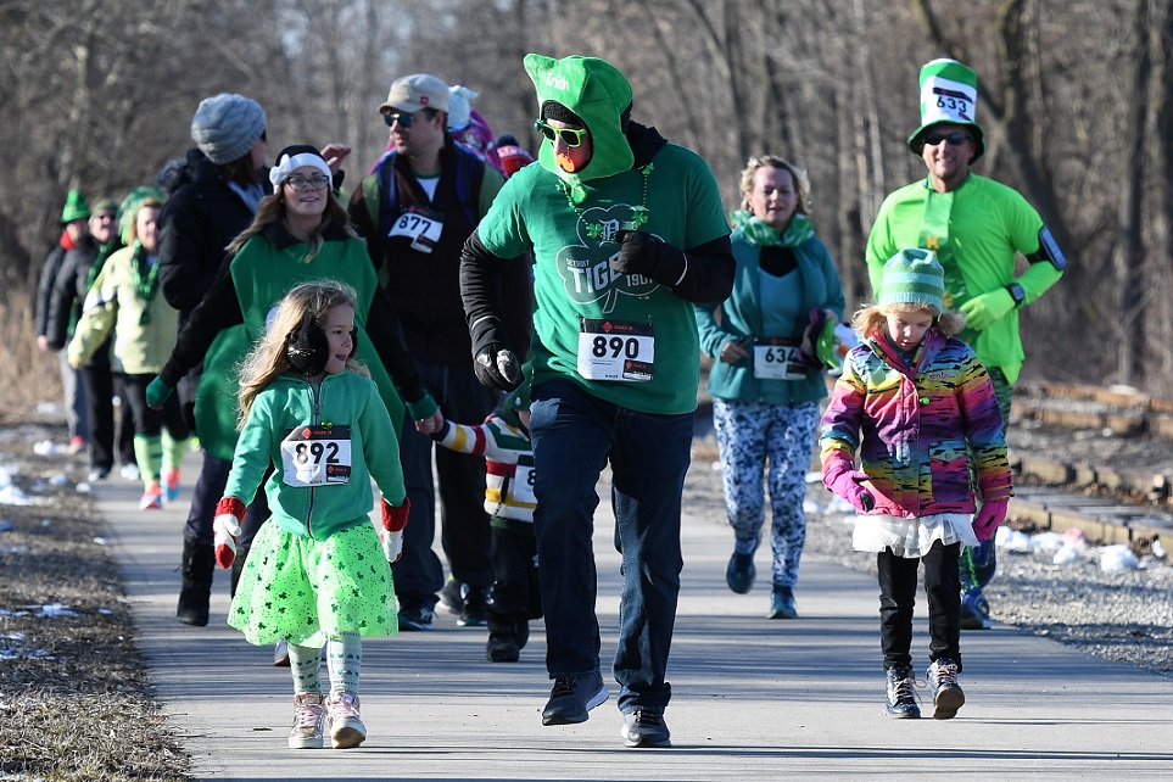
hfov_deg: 8.9
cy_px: 391
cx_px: 586
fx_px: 7575
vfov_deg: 5.9
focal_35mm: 232
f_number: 5.6
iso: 250
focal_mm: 155
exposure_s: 1/640
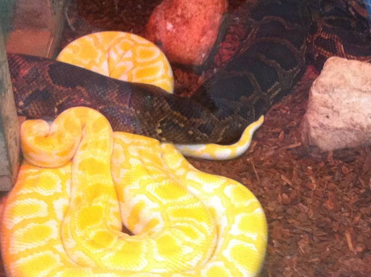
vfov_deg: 19.7
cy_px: 68
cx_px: 295
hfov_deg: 25.9
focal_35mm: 74
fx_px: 792
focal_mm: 3.85
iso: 320
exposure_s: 1/17
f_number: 2.8
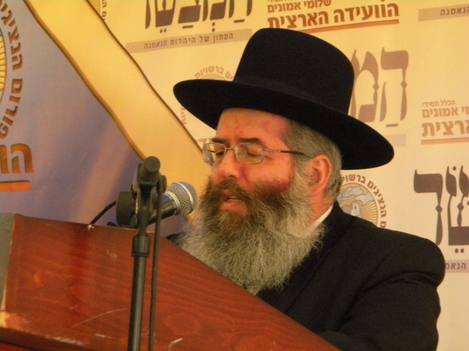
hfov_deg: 13.3
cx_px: 234
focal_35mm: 148
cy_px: 176
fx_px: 2005
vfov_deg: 10.0
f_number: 5
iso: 800
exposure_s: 1/52.8
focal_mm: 26.8
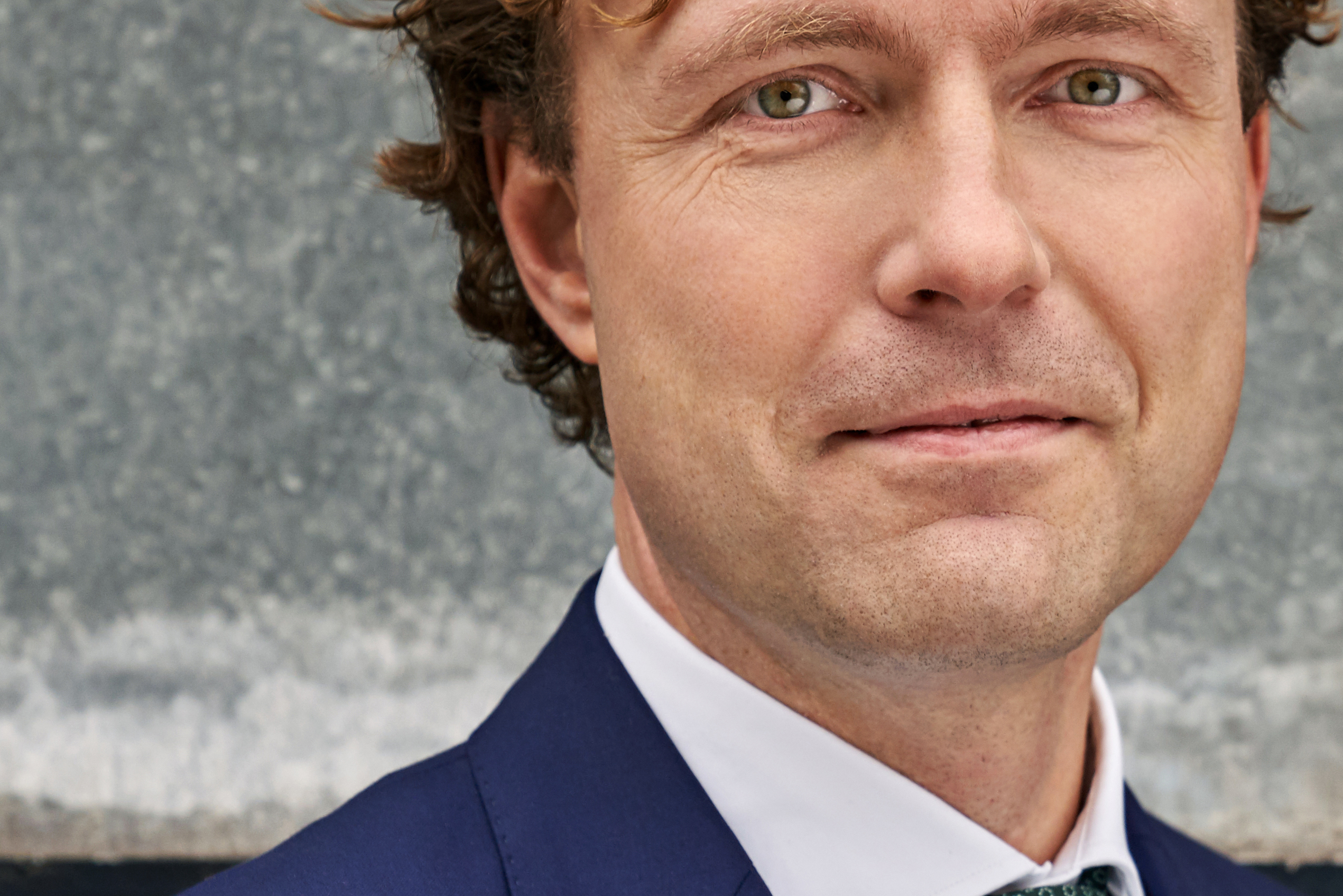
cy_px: 744
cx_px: 1204
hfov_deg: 12.0
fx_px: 6343
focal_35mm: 170
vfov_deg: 8.1
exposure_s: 1/160
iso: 320
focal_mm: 54
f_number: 4.5
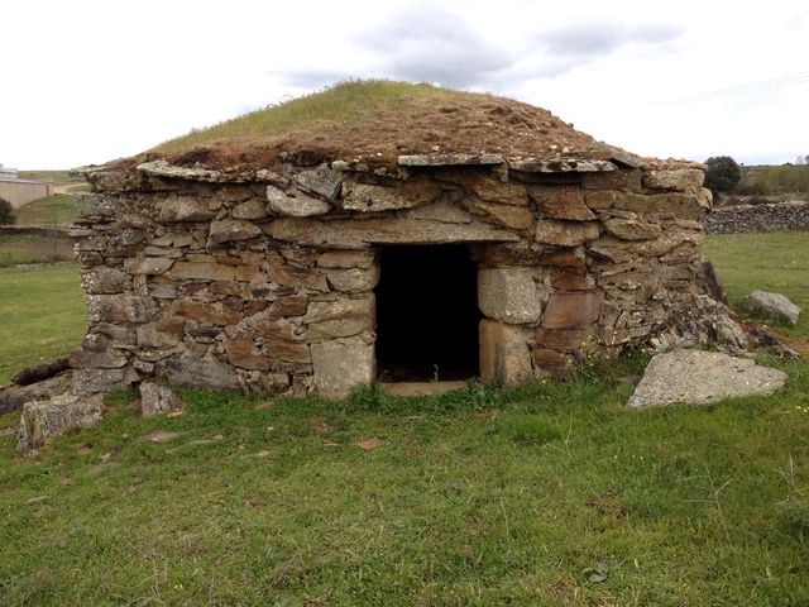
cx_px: 404
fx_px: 818
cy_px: 304
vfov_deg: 40.7
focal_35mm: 35
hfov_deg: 52.6
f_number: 2.4
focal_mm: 4.28
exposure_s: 1/736
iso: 64
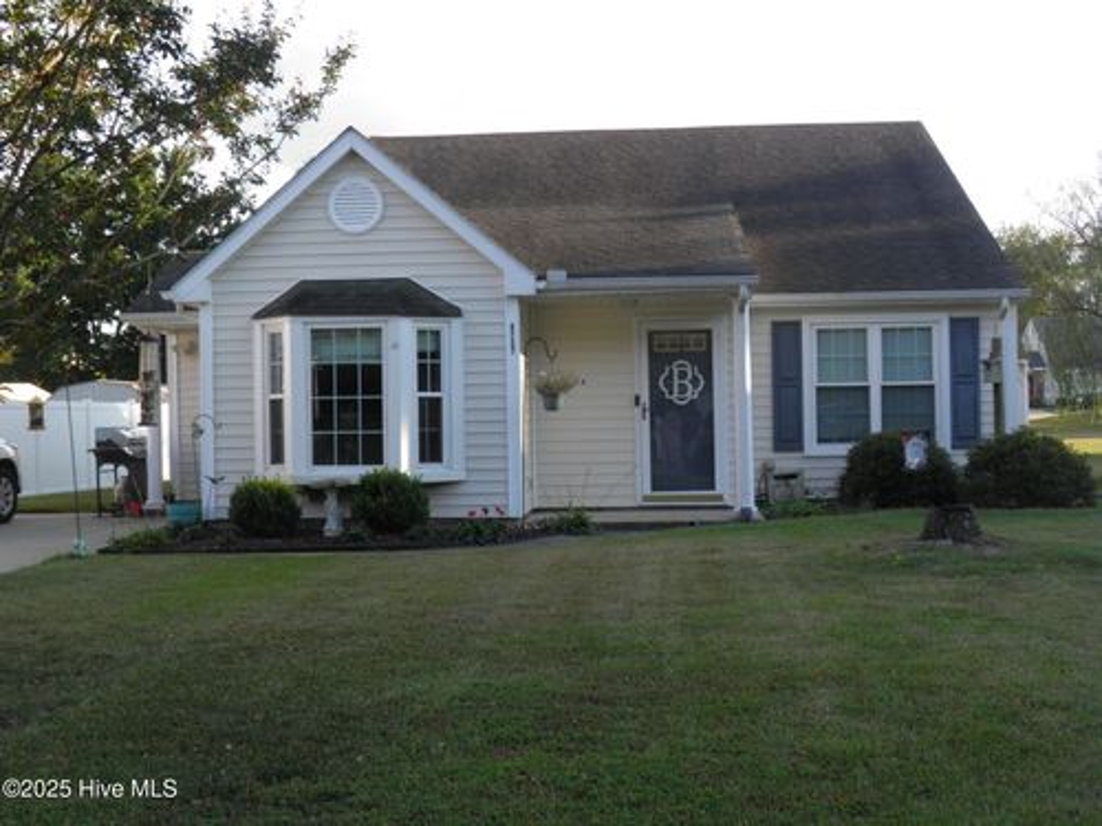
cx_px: 551
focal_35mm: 44
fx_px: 1401
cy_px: 413
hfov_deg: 42.9
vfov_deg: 32.9
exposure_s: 1/60
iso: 50
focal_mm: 7.9
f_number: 5.3
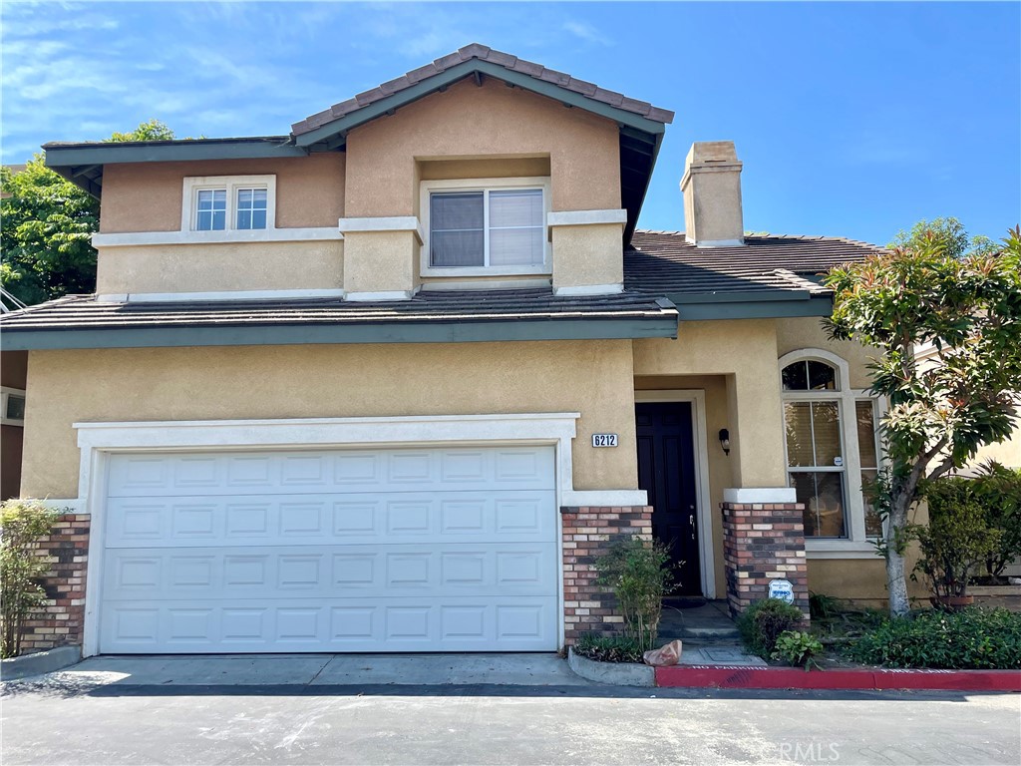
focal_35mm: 26
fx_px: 767
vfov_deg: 53.1
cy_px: 383
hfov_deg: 67.3
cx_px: 510
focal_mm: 4.2
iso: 32
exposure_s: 1/1742
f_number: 1.6
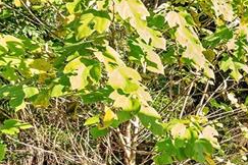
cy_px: 116
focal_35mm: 59
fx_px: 406
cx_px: 456
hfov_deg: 21.2
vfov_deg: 22.8
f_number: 7.1
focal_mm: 14
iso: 400
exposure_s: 1/80
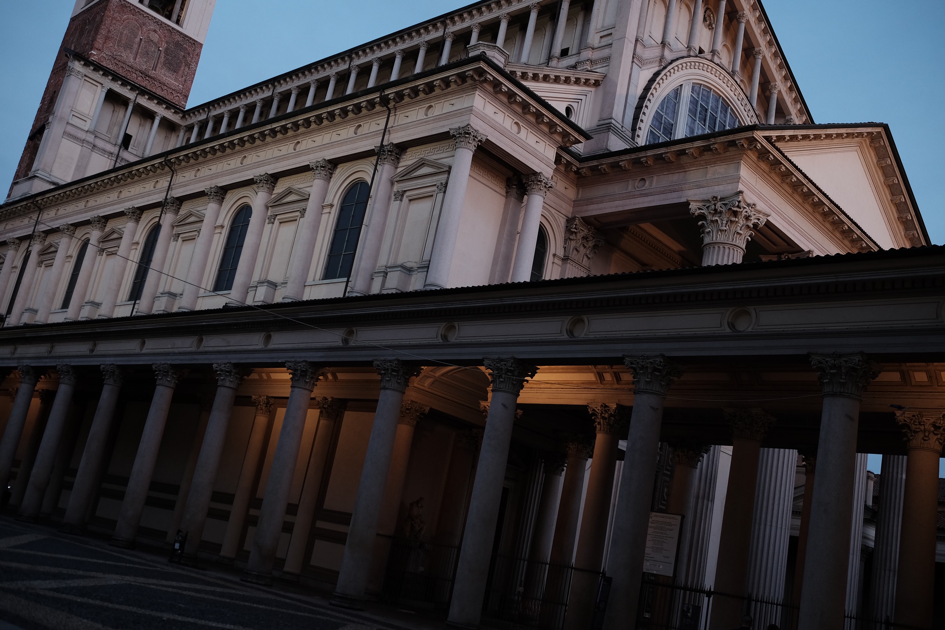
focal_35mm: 35
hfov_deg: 54.4
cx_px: 472
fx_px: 919
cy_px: 315
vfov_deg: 37.9
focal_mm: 23
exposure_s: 1/60
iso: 640
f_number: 2.2
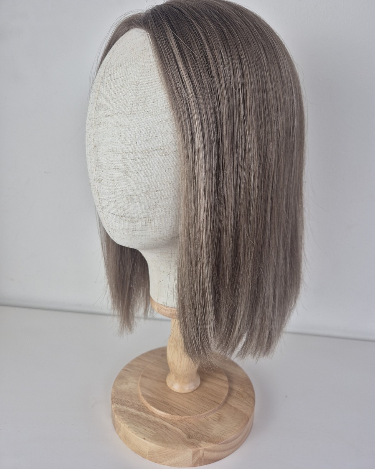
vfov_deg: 70.2
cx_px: 188
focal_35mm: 24
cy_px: 219
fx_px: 333
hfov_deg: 58.8
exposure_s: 1/100
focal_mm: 5.4
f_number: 1.8
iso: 40
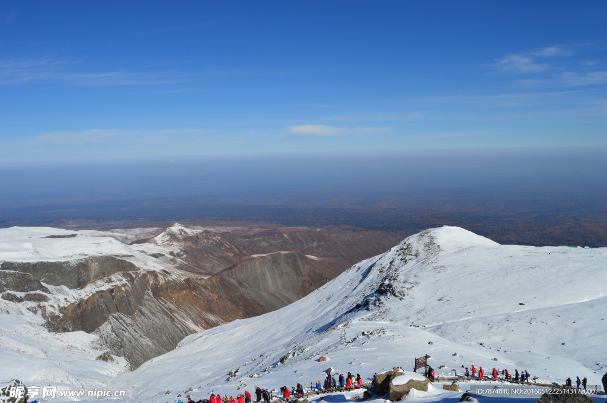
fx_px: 455
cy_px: 202
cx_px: 304
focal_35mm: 27
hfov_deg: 67.4
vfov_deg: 47.9
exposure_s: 1/500
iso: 180
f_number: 11
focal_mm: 18
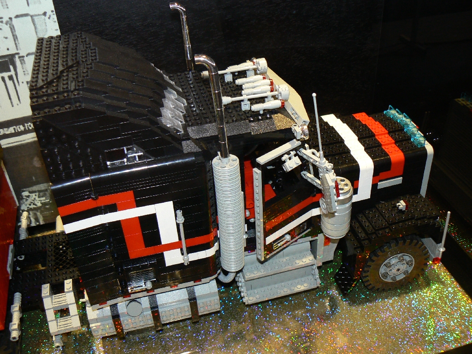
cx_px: 236
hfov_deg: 51.4
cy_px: 177
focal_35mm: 36
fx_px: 491
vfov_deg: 39.7
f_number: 2.8
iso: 100
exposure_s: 1/30
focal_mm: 6
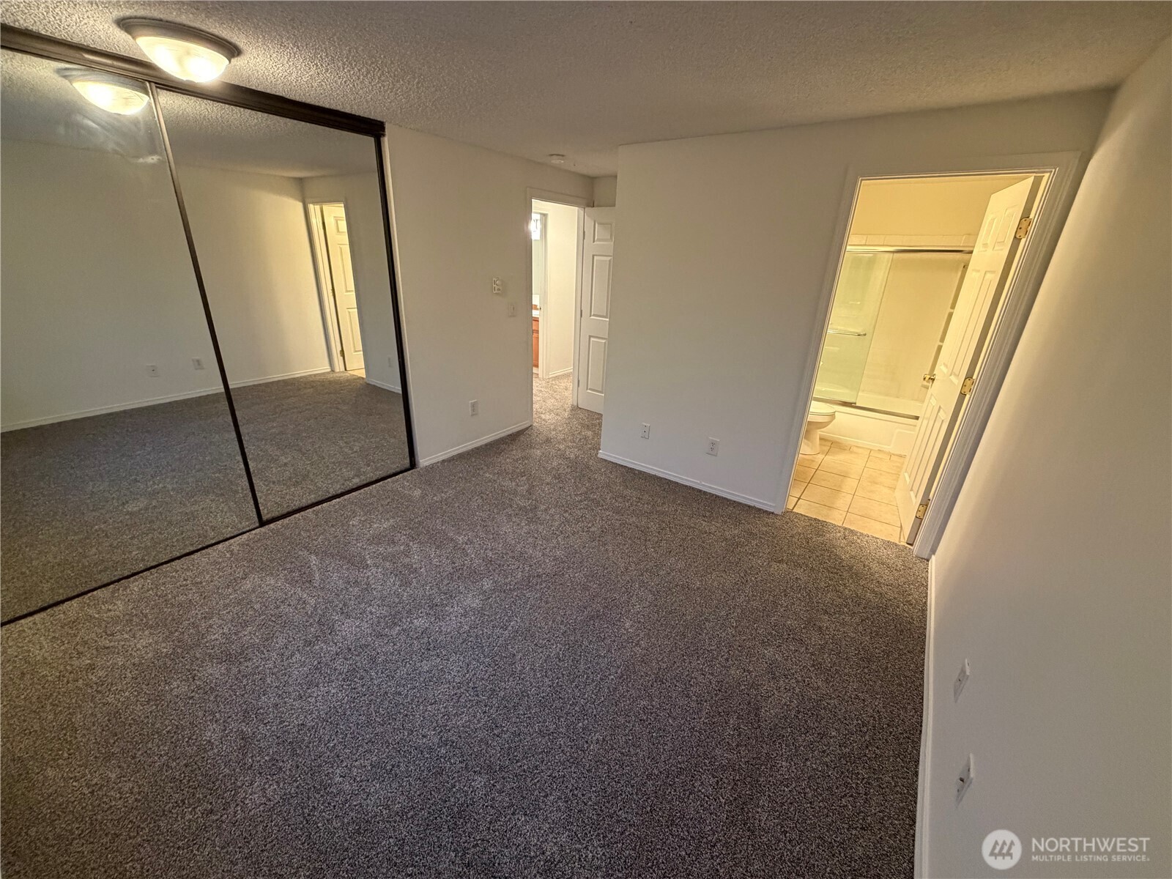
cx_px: 586
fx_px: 474
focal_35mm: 14
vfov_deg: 85.7
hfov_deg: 102.1
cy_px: 440
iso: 400
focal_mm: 2.22
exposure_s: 1/60
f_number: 2.2
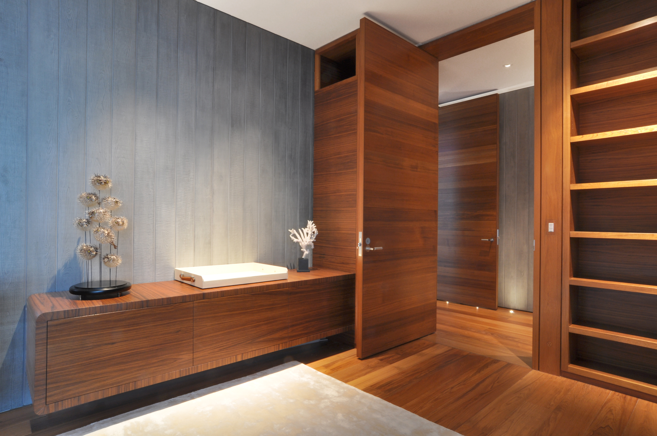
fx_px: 355
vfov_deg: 63.1
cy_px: 218
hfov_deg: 85.5
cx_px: 328
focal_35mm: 20
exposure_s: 2.5
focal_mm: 13
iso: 200
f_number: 16
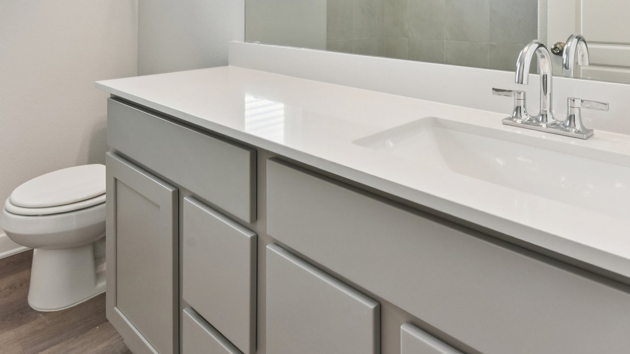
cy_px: -4
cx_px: 247
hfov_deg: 71.0
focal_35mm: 26
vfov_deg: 39.0
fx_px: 434
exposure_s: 1/60
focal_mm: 14
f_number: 8
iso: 400
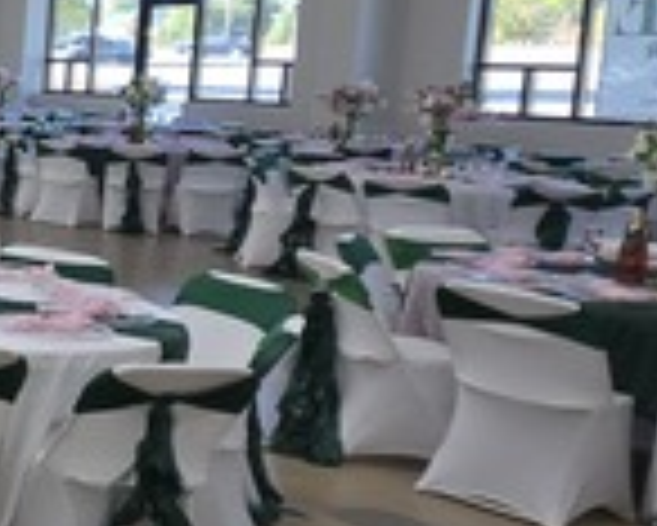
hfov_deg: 19.6
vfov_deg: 28.9
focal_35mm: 52
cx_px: -648
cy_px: 162
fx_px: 1012
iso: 64
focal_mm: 2.2
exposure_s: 1/120
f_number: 2.2
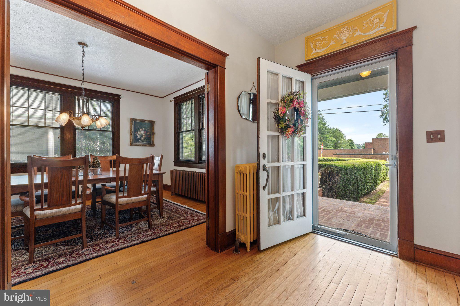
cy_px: 153
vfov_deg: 81.2
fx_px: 179
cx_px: 230
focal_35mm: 14
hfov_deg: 104.3
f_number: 8
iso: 500
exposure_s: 1/5
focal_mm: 14
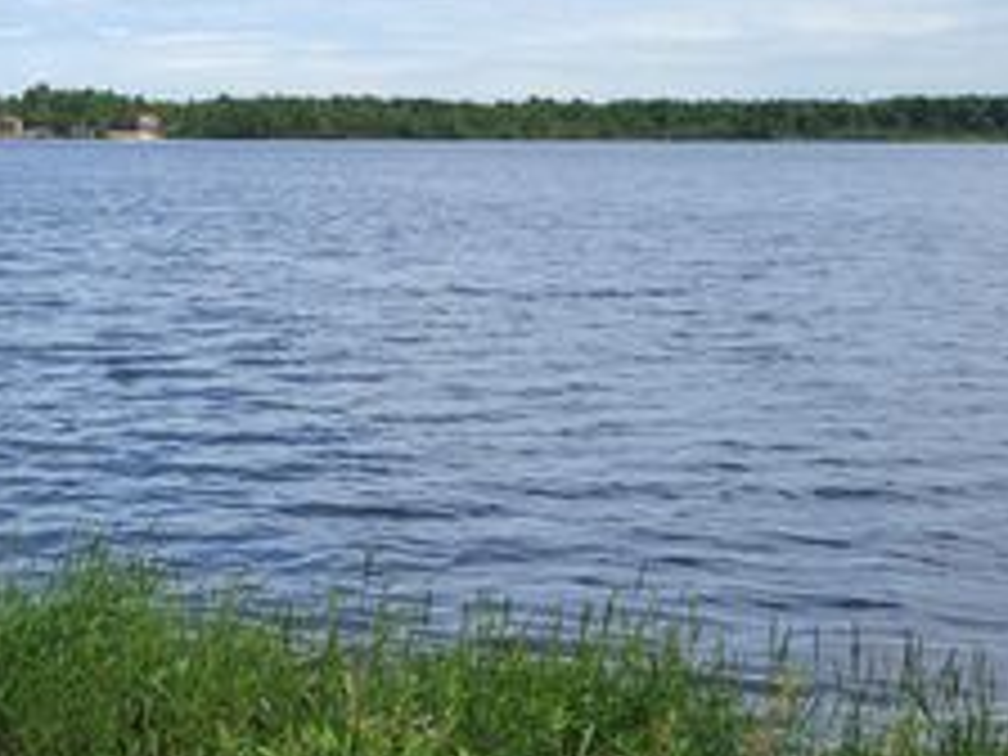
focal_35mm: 58
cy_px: 281
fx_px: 1689
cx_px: 212
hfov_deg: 32.4
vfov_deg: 25.2
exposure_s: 1/2476
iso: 40
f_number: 1.8
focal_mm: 5.4
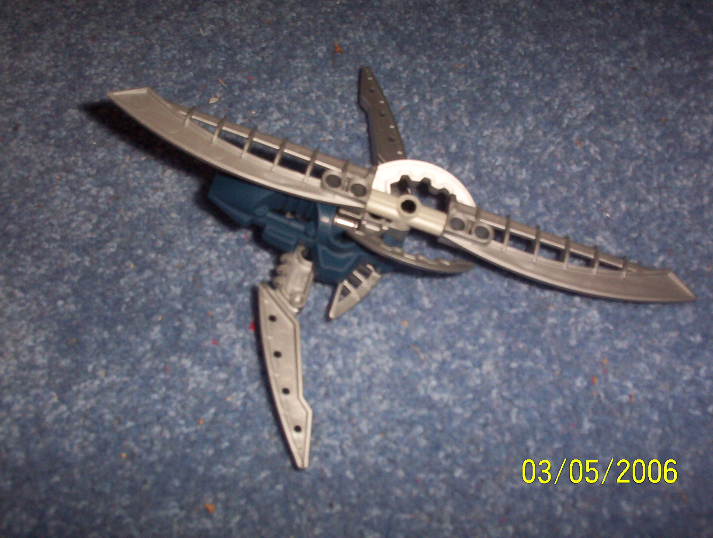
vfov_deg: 37.0
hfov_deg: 47.8
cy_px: 269
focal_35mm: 39
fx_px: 805
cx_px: 356
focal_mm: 6
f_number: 4.5
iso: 140
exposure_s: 1/30
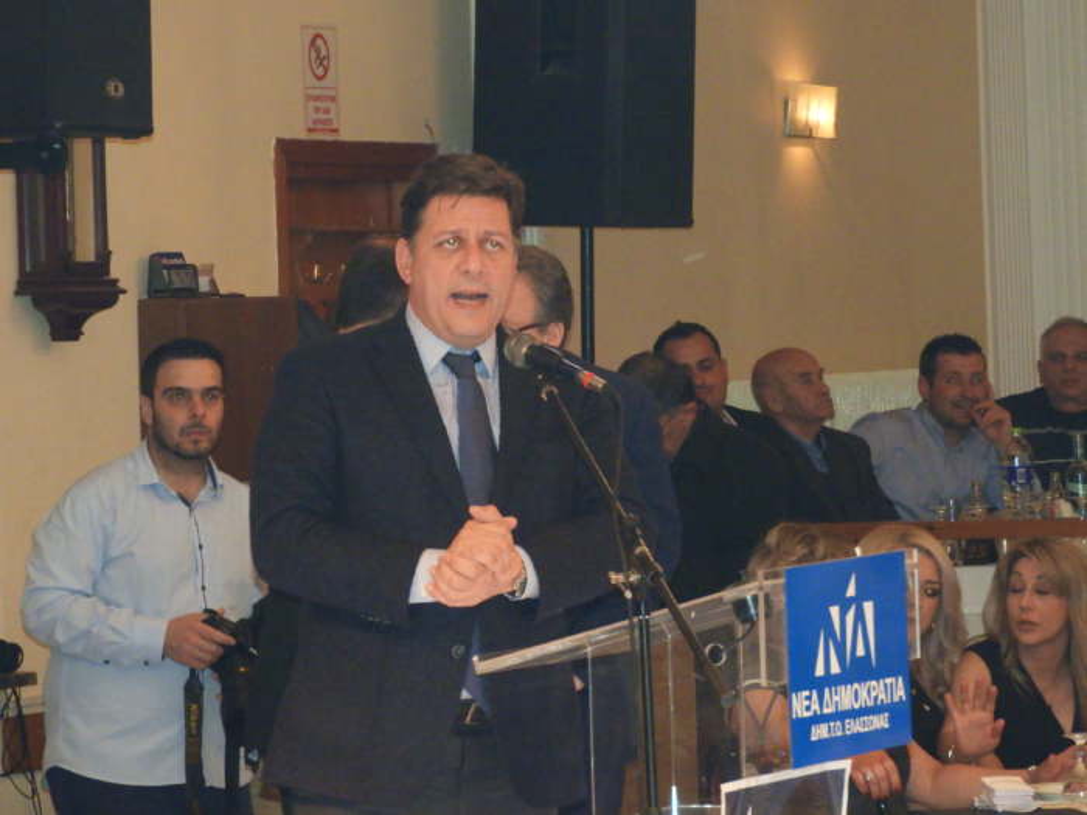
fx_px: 6280
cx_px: 544
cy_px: 408
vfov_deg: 7.4
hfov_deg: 9.9
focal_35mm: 200
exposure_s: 1/60
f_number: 5.3
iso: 1600
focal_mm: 35.8
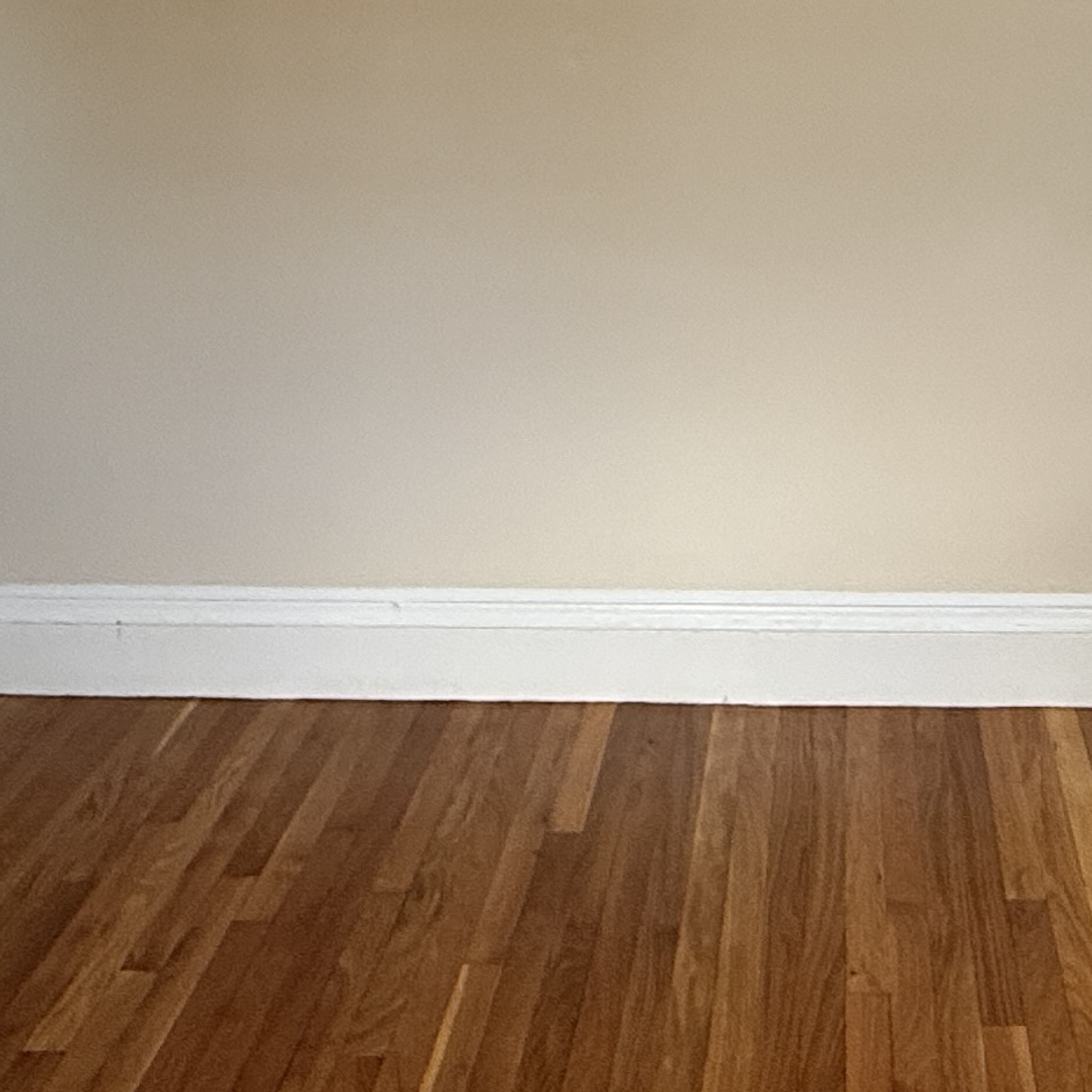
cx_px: 786
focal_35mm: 53
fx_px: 1892
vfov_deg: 29.4
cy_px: -70
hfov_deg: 31.8
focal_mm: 2.22
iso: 125
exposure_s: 1/99
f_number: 2.2
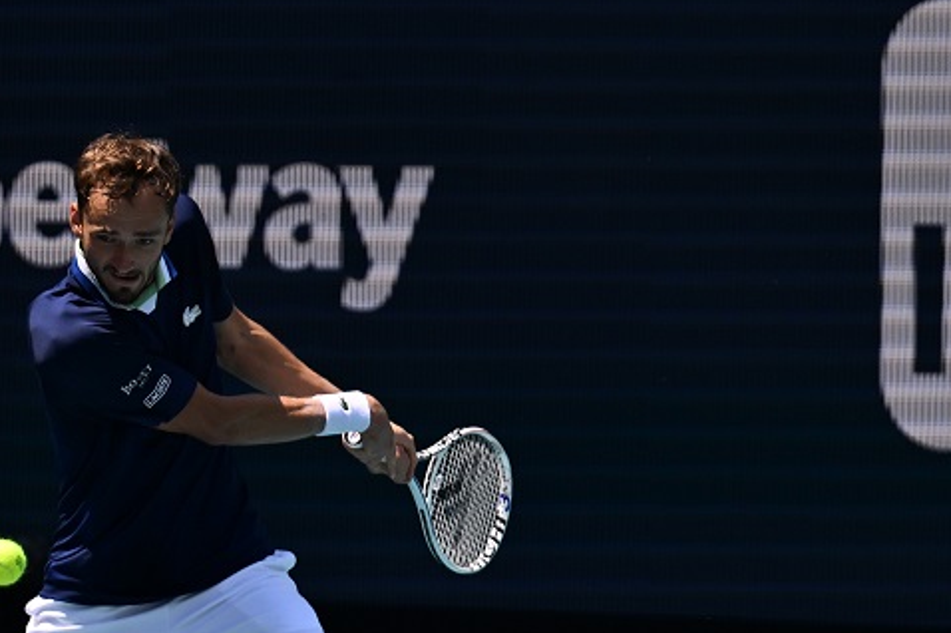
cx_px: 340
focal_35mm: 295
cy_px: 605
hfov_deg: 7.0
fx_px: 7787
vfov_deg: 4.6
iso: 200
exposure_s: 1/6400
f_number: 2.8
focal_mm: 94
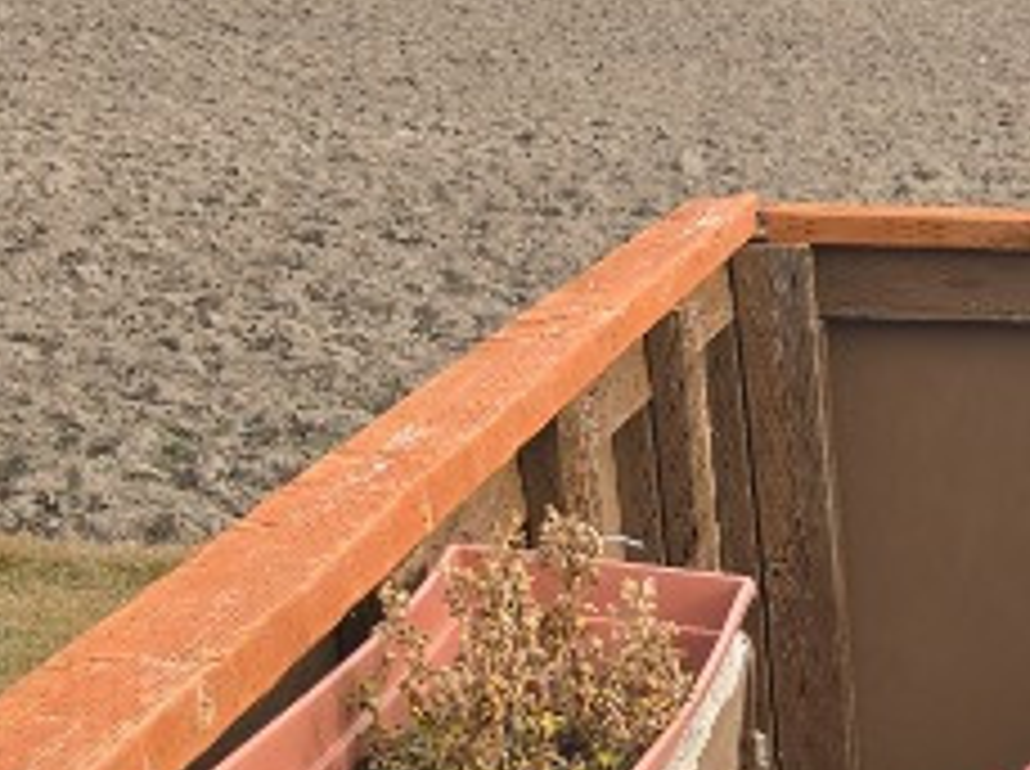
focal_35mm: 103
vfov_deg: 13.7
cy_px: 1049
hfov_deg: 16.0
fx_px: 3060
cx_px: 1898
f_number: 1.7
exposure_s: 1/376
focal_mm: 6.3
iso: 12
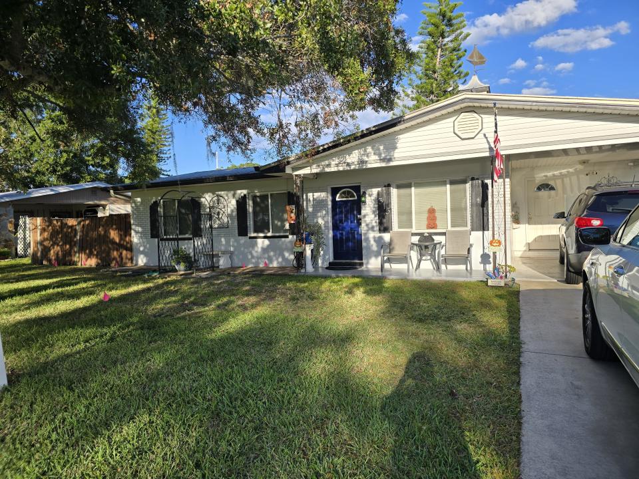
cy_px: 240
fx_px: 425
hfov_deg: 73.9
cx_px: 320
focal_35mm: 23
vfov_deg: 58.9
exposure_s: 1/696
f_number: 1.7
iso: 12
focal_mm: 6.3
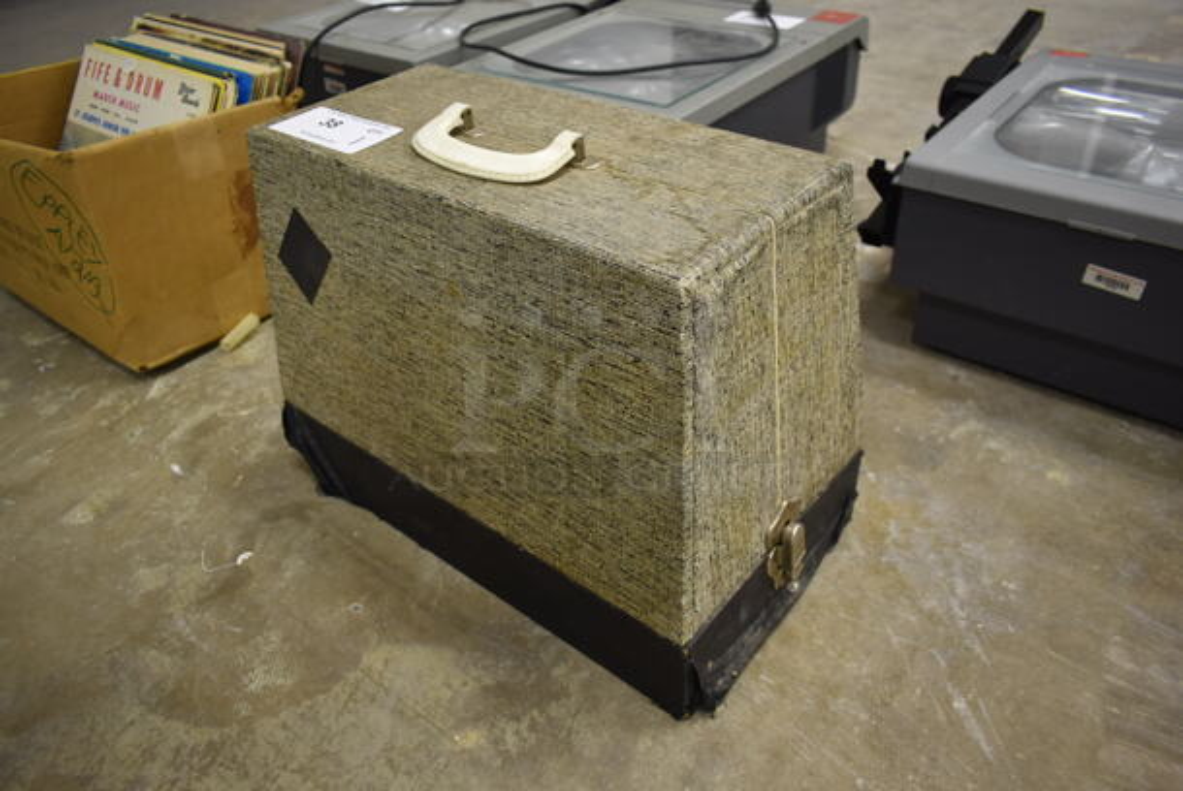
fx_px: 888
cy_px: 396
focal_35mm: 27
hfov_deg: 67.3
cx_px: 592
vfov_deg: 48.0
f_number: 3.5
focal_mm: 18
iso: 500
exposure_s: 1/30
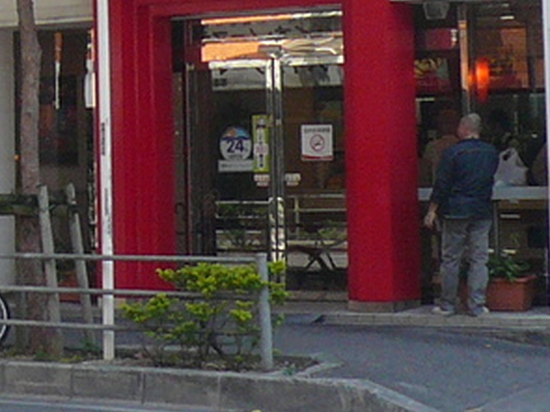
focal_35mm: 146
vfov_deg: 10.1
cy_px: 28
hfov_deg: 13.0
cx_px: -198
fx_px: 2319
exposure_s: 1/320
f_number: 2.8
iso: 100
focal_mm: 4.6
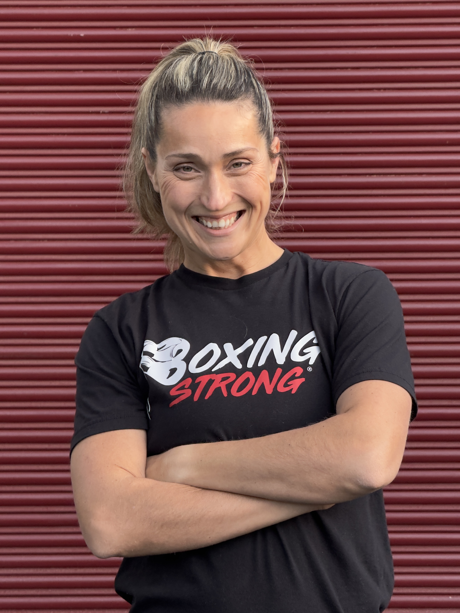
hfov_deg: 12.3
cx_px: 230
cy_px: 306
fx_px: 2126
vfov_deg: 16.4
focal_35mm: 120
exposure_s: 1/99
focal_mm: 15.66
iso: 100
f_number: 2.8
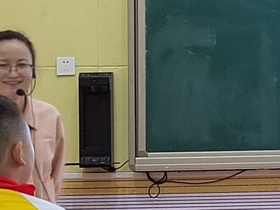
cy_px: 39
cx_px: 462
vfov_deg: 7.5
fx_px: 1610
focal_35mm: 199
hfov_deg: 9.6
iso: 1441
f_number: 1.9
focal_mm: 5.52
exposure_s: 1/50
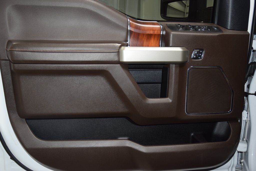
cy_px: 86
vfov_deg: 36.9
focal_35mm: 36
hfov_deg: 53.1
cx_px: 128
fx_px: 256
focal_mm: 24
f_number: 4
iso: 800
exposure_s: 1/60
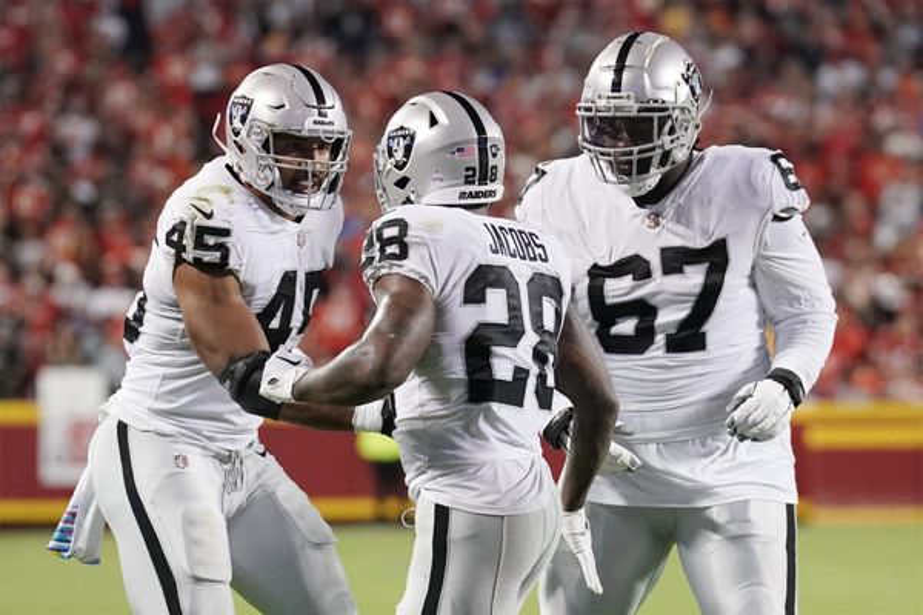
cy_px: 308
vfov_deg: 6.9
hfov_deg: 10.3
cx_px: 462
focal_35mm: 200
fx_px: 5127
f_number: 3.5
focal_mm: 200
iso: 4000
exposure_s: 1/2000
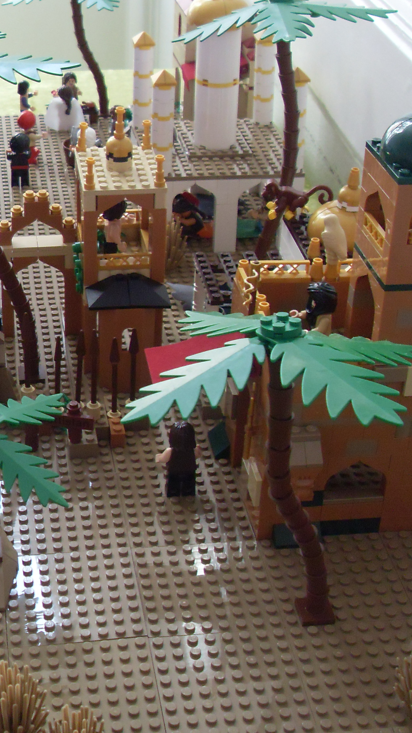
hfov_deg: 19.9
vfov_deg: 34.9
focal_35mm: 60
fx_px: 1165
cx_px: 87
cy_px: 357
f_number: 2.8
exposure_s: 1/20
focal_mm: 6.3
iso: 200
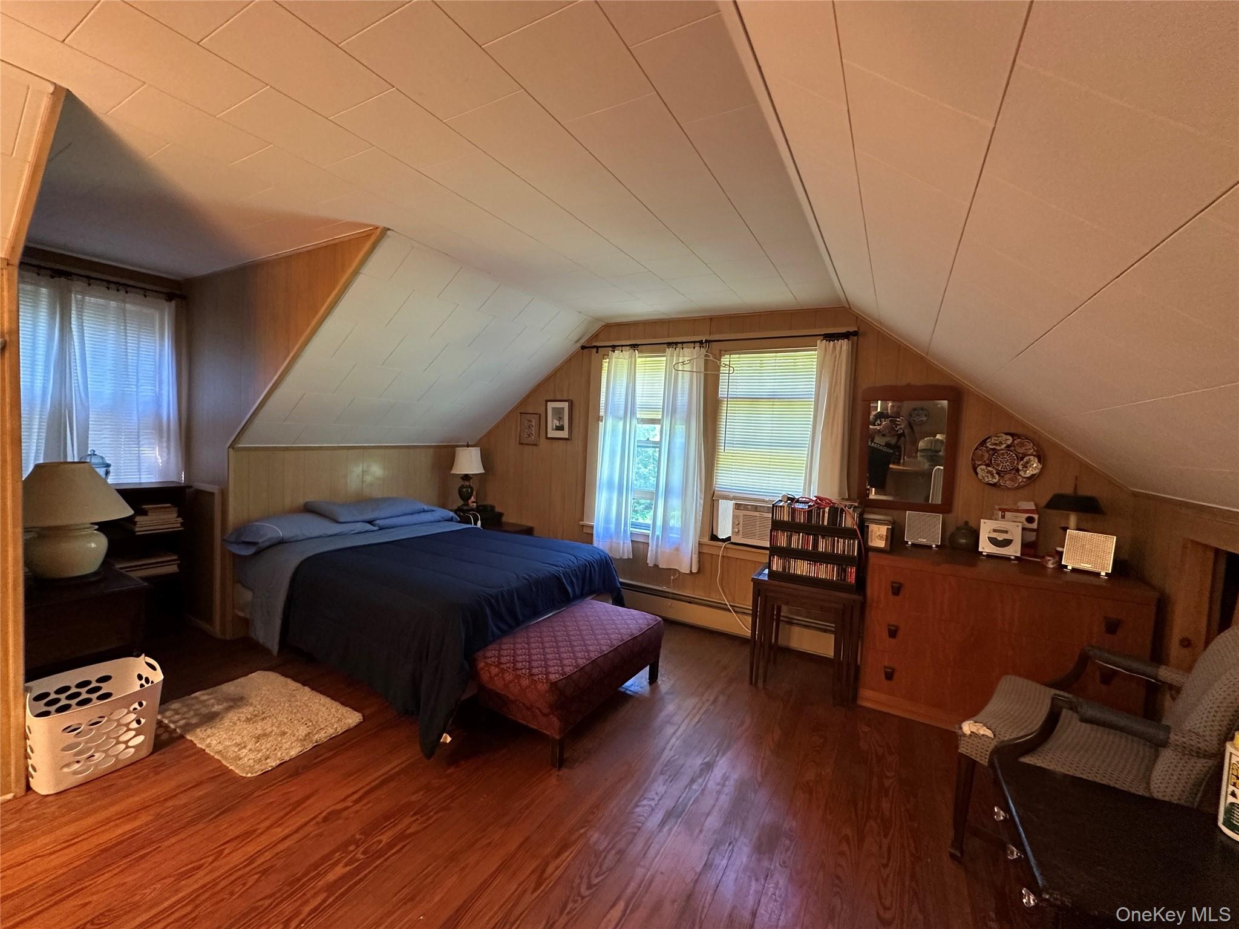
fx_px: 501
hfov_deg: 102.1
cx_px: 620
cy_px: 464
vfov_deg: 85.7
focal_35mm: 14
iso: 500
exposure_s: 1/60
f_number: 2.2
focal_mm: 2.22
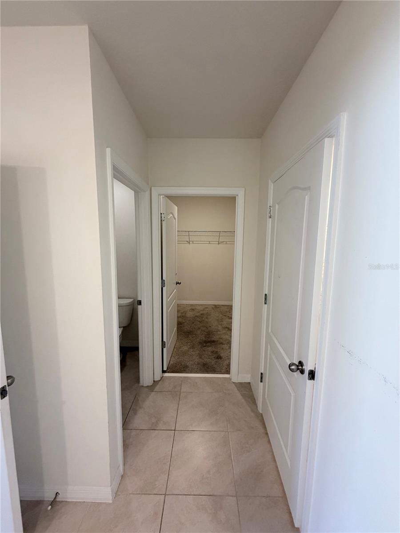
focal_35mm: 14
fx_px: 216
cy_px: 266
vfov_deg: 102.1
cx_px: 200
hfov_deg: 85.7
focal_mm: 2.22
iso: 320
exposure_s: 1/120
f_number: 2.2
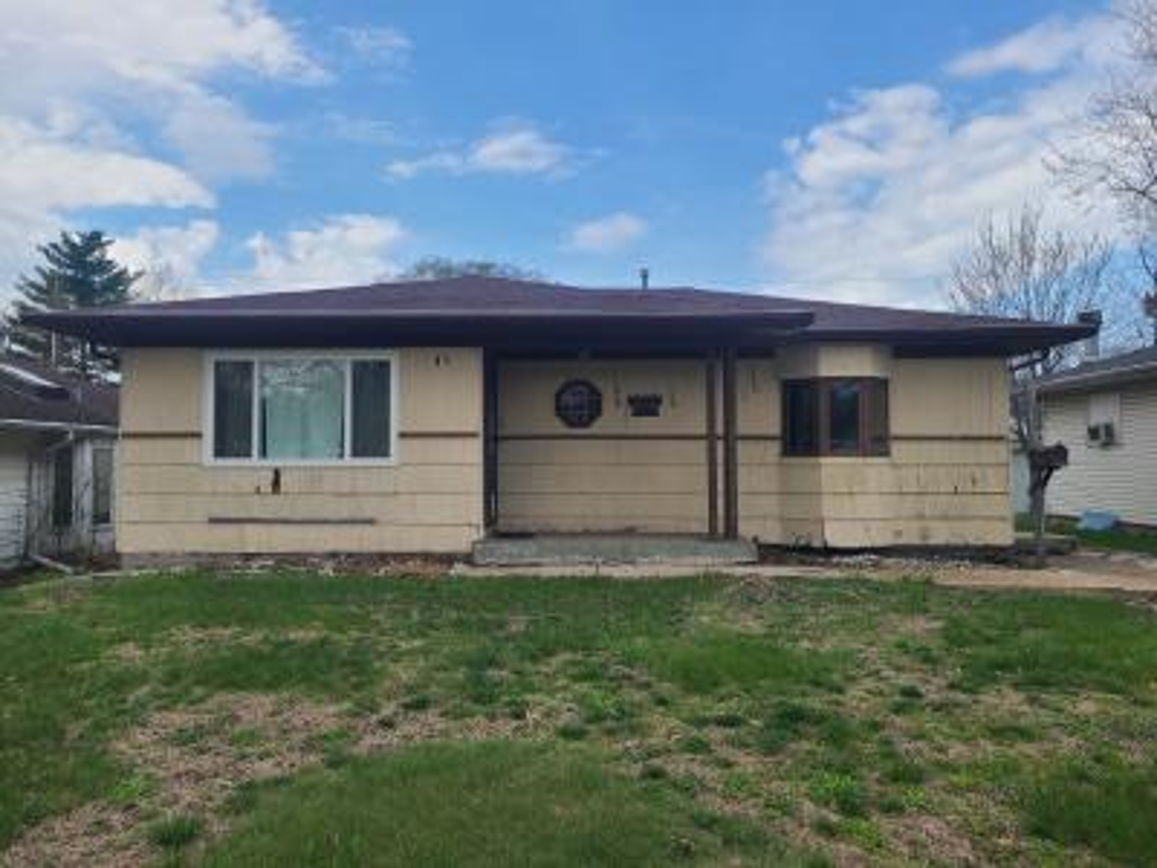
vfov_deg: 53.1
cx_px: 578
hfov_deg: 67.3
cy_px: 434
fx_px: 869
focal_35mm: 26
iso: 40
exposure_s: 1/1255
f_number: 1.8
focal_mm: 5.4
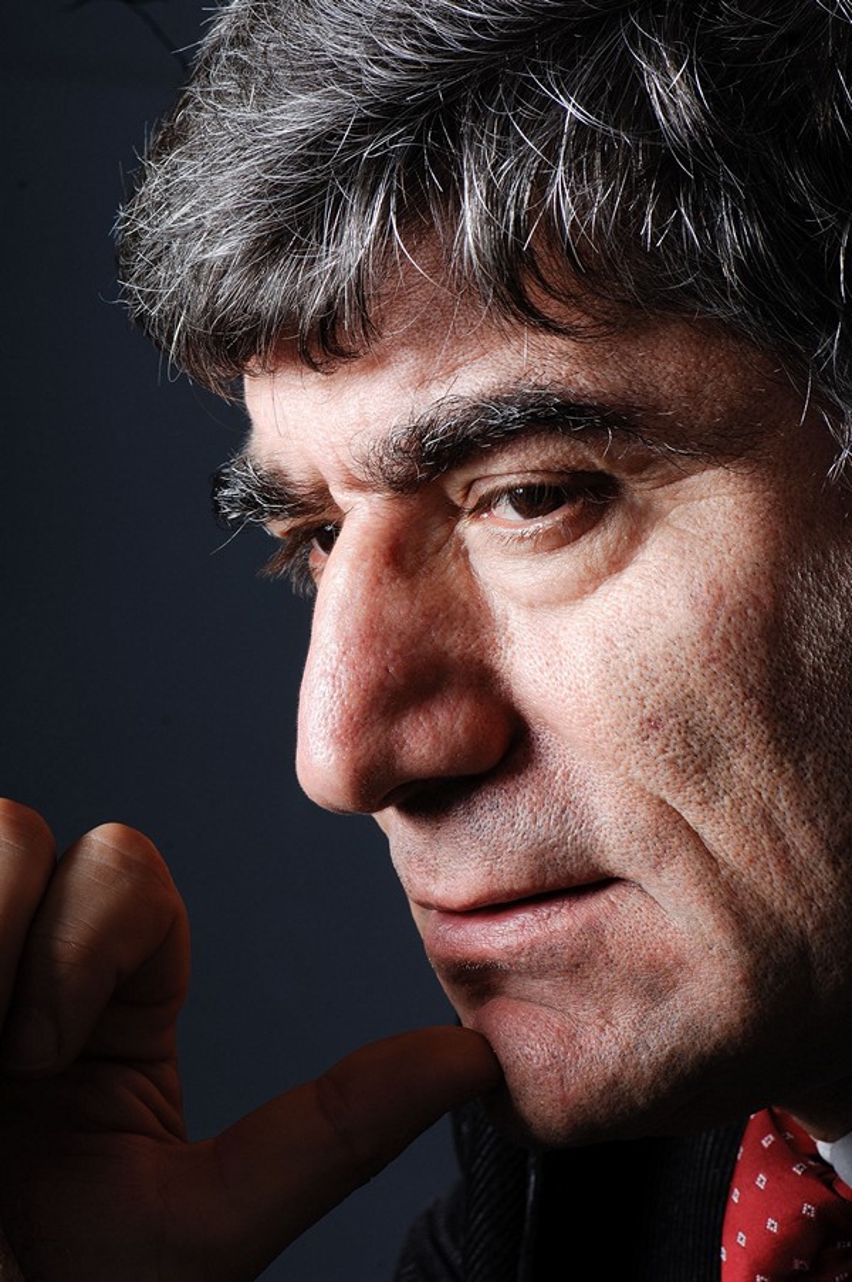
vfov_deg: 13.1
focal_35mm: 158
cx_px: 426
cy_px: 641
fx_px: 5604
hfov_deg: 8.7
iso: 100
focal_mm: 105
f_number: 13
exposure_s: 1/250
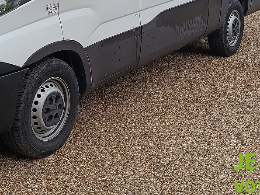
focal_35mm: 71
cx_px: 58
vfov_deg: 20.0
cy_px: -6
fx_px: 533
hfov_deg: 27.0
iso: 77
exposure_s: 1/100
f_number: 1.7
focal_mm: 5.24
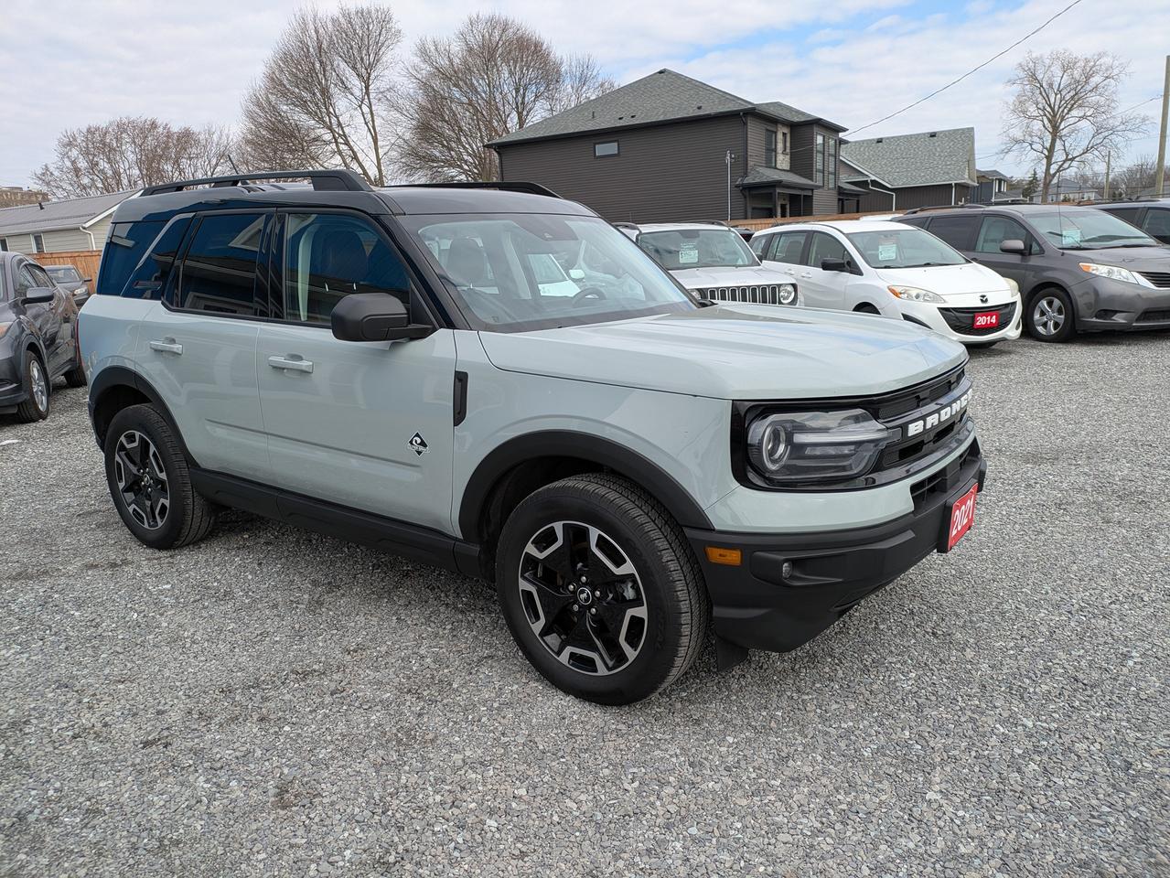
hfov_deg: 69.4
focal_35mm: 25
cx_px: 585
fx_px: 845
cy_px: 439
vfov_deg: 54.9
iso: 44
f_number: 1.89
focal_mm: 5.43
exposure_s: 1/1316
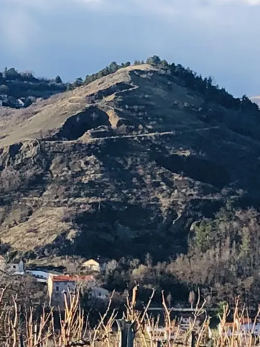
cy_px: 286
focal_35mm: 167
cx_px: -118
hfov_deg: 8.7
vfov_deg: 11.8
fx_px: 1672
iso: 20
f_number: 1.8
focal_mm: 3.99
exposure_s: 1/1021
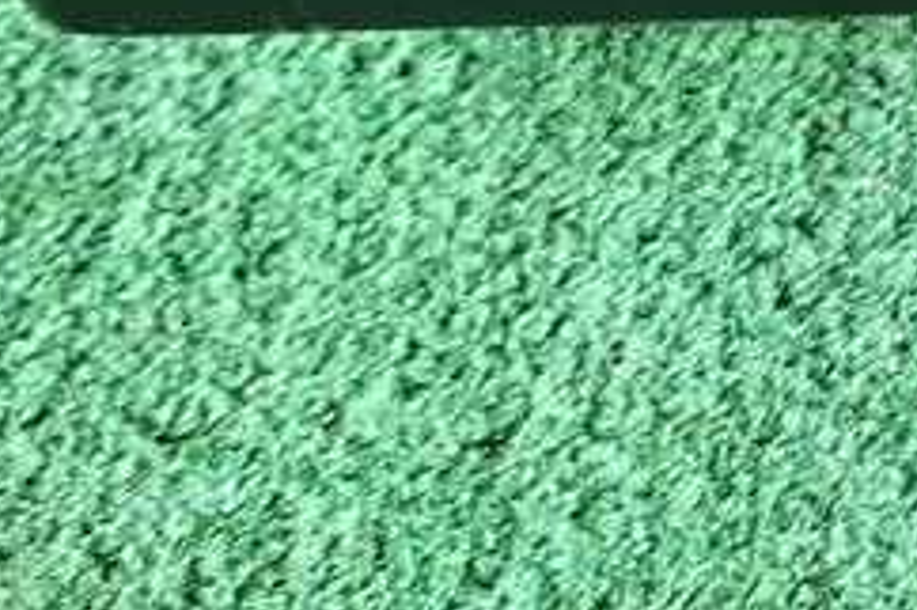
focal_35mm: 99
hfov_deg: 17.9
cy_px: -508
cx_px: 1470
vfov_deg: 12.5
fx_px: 2520
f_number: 1.8
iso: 200
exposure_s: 1/33
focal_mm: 5.54
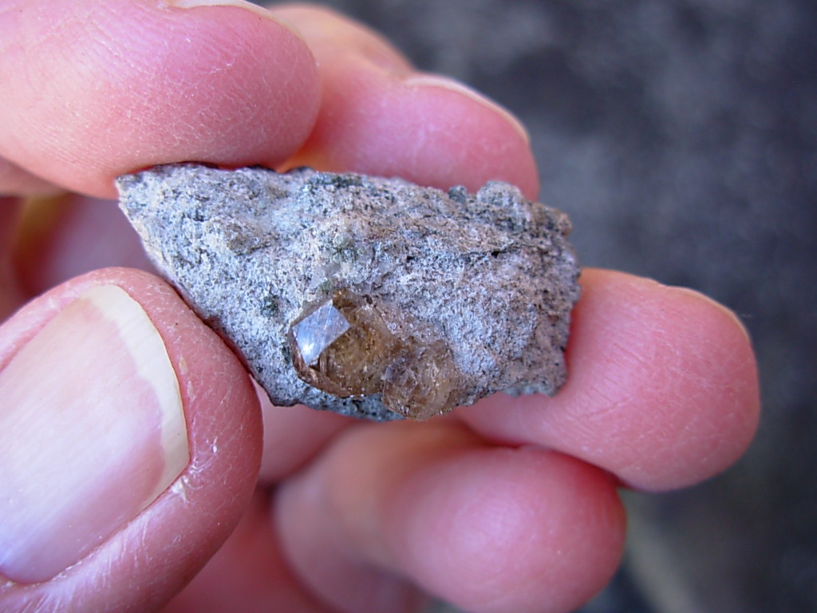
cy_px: 306
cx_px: 408
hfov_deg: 49.0
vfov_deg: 37.7
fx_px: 897
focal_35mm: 38
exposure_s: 1/32.9
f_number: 2.9
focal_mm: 6.3
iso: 50
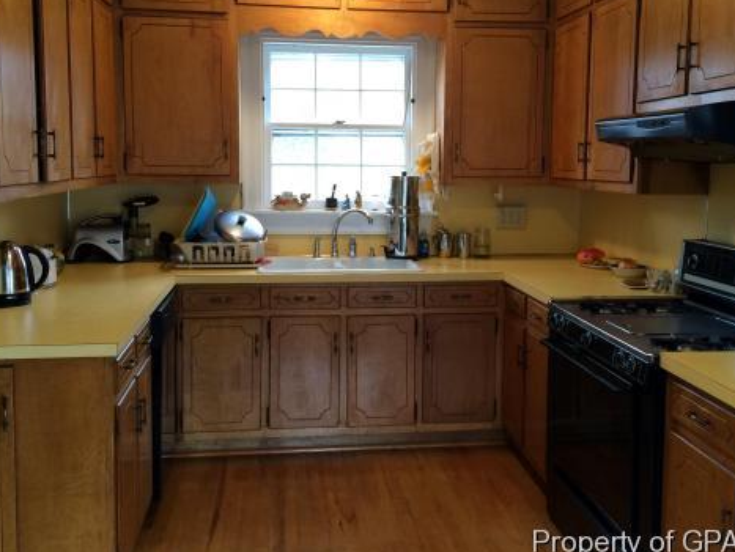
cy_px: 234
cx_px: 384
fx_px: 765
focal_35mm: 36
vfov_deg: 39.6
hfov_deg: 51.3
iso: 50
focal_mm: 4.15
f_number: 2.2
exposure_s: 1/30
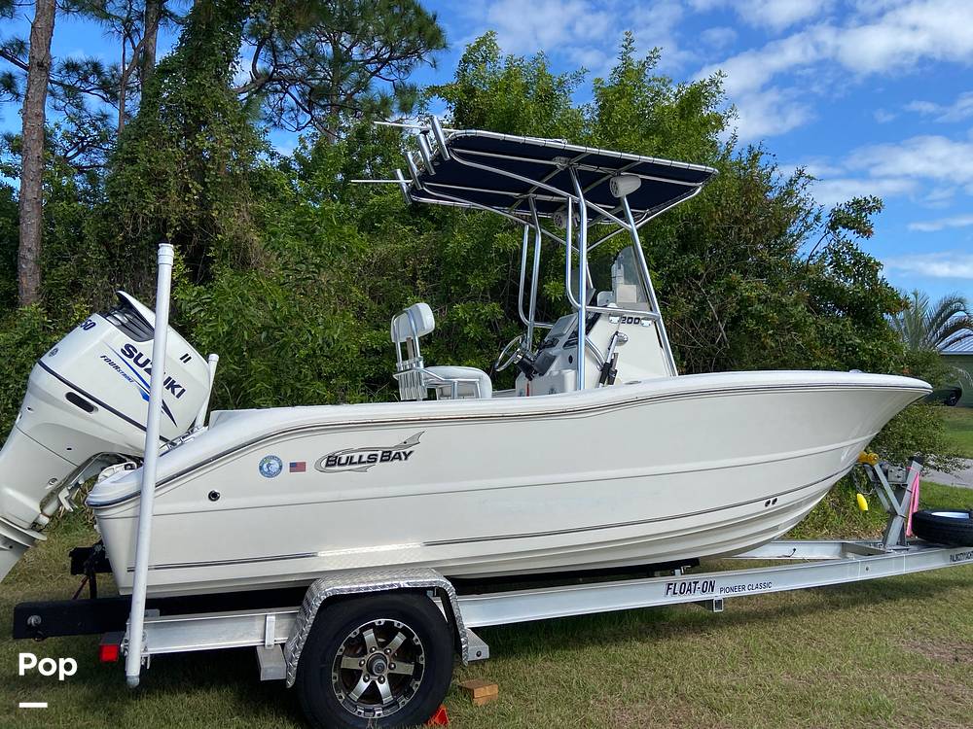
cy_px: 364
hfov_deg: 67.3
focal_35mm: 26
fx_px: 731
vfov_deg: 53.1
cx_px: 486
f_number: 1.8
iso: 32
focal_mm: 4.25
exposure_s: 1/2410
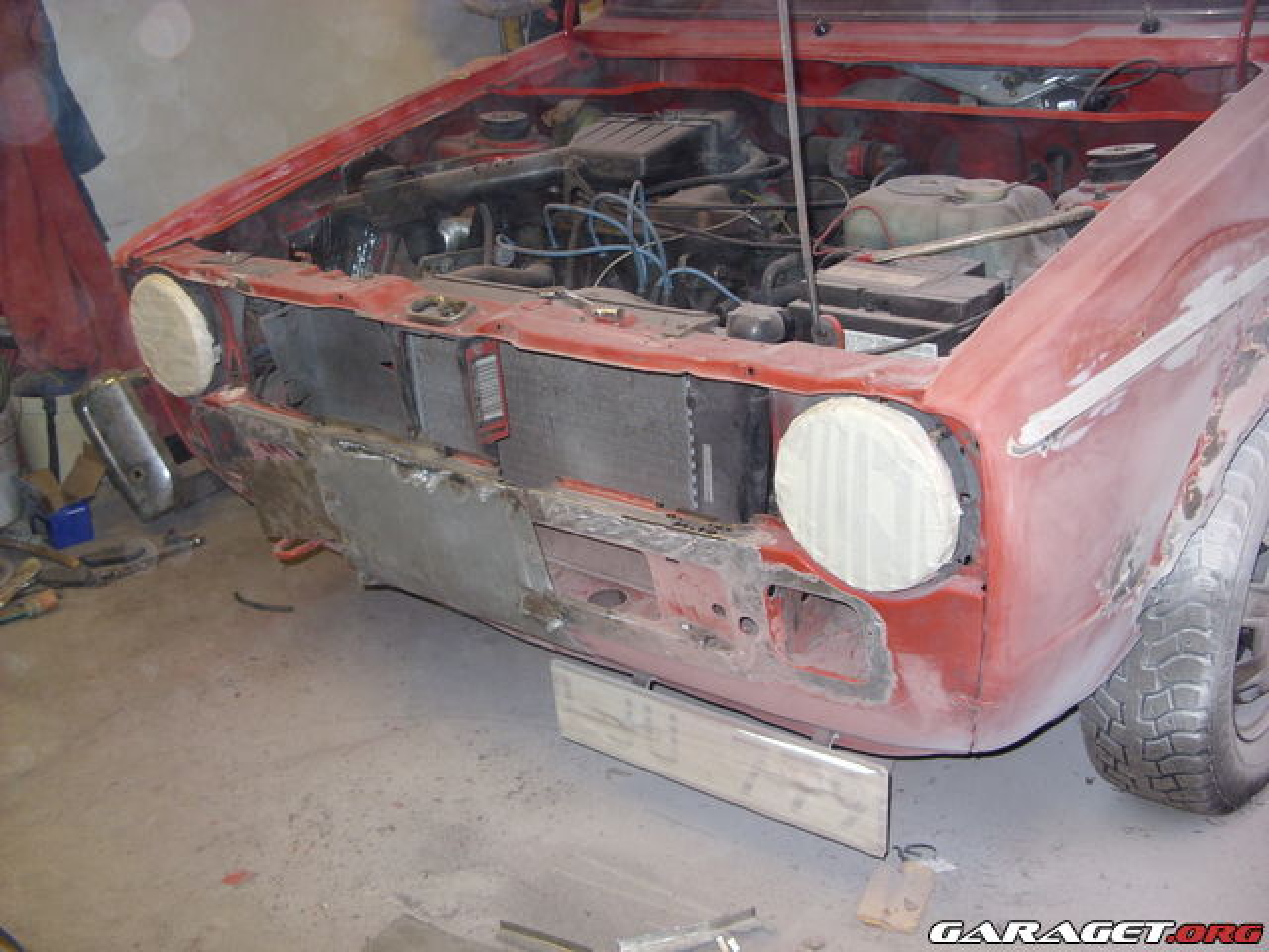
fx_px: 1393
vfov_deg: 37.7
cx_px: 634
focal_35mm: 38
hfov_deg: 49.0
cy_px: 476
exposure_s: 1/30
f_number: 2.8
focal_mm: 6.3
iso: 100
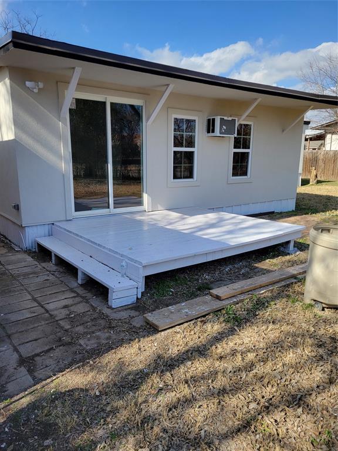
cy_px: 226
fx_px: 338
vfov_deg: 67.3
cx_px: 169
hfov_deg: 53.1
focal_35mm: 26
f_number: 1.8
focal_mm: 5.4
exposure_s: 1/1170
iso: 40
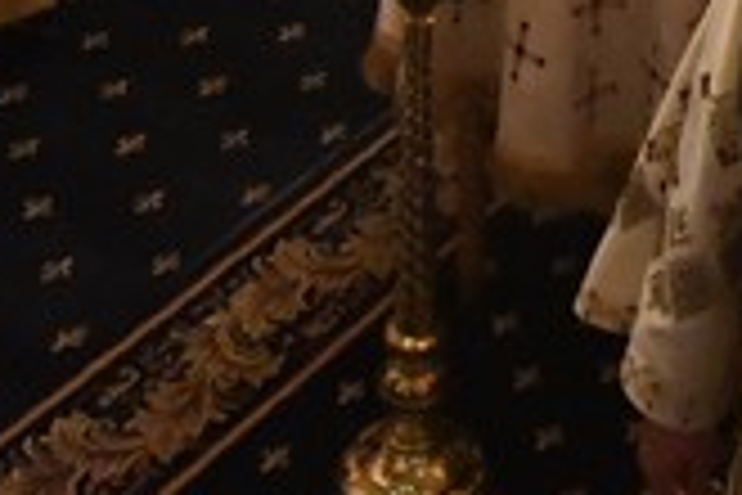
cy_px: -482
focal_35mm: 109
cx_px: 688
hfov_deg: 18.4
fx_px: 2246
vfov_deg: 11.4
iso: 5000
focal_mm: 10
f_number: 4.5
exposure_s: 1/15
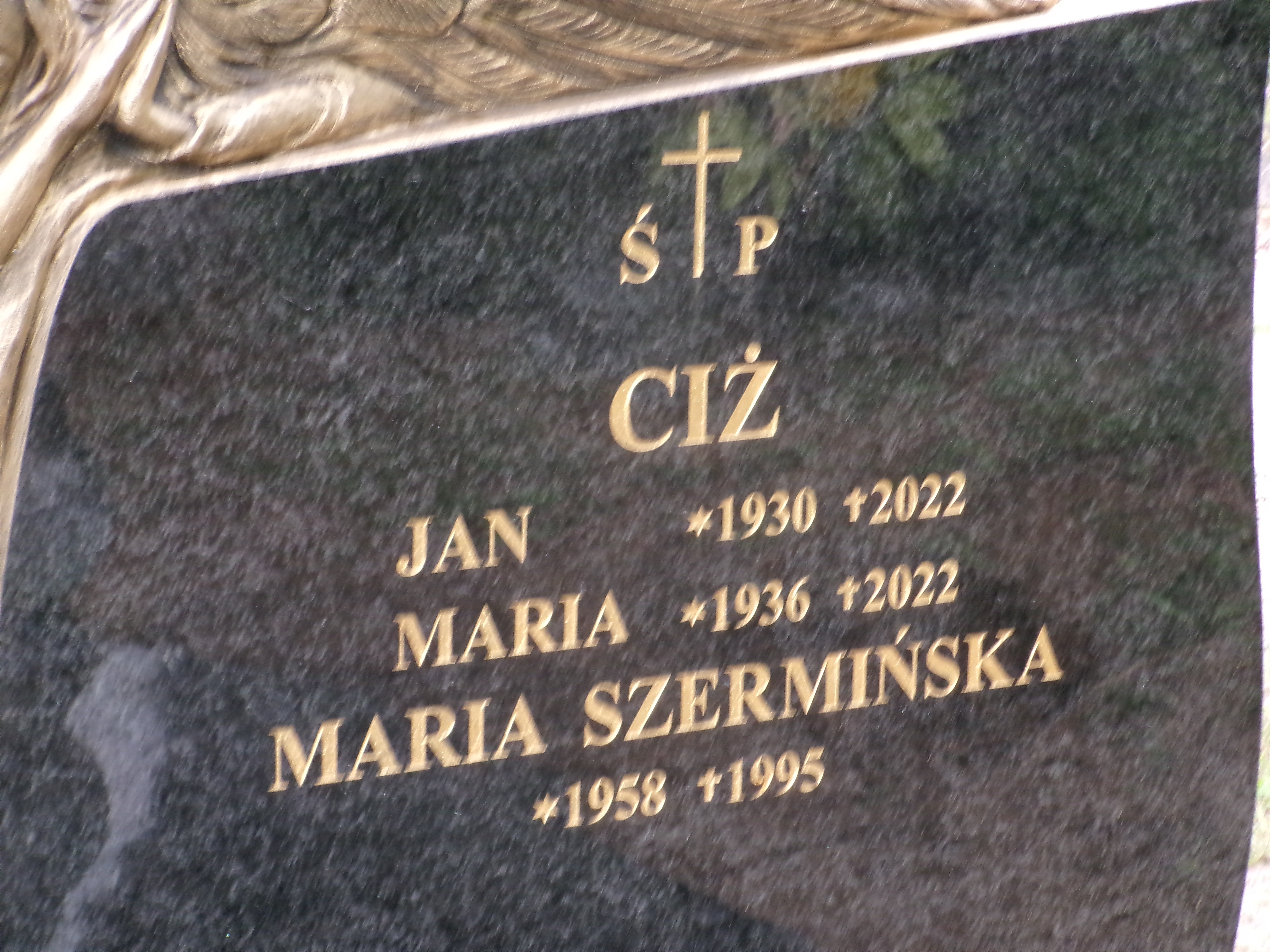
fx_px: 4219
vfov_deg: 12.9
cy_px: 476
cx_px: 635
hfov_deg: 17.1
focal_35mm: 115
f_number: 6.2
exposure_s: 1/60
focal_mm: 20.6
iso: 407
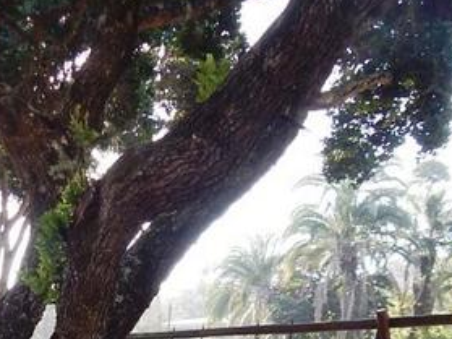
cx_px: -18
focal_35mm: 66
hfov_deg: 27.4
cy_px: 441
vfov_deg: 20.3
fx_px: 861
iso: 125
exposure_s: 1/250
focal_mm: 4
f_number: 3
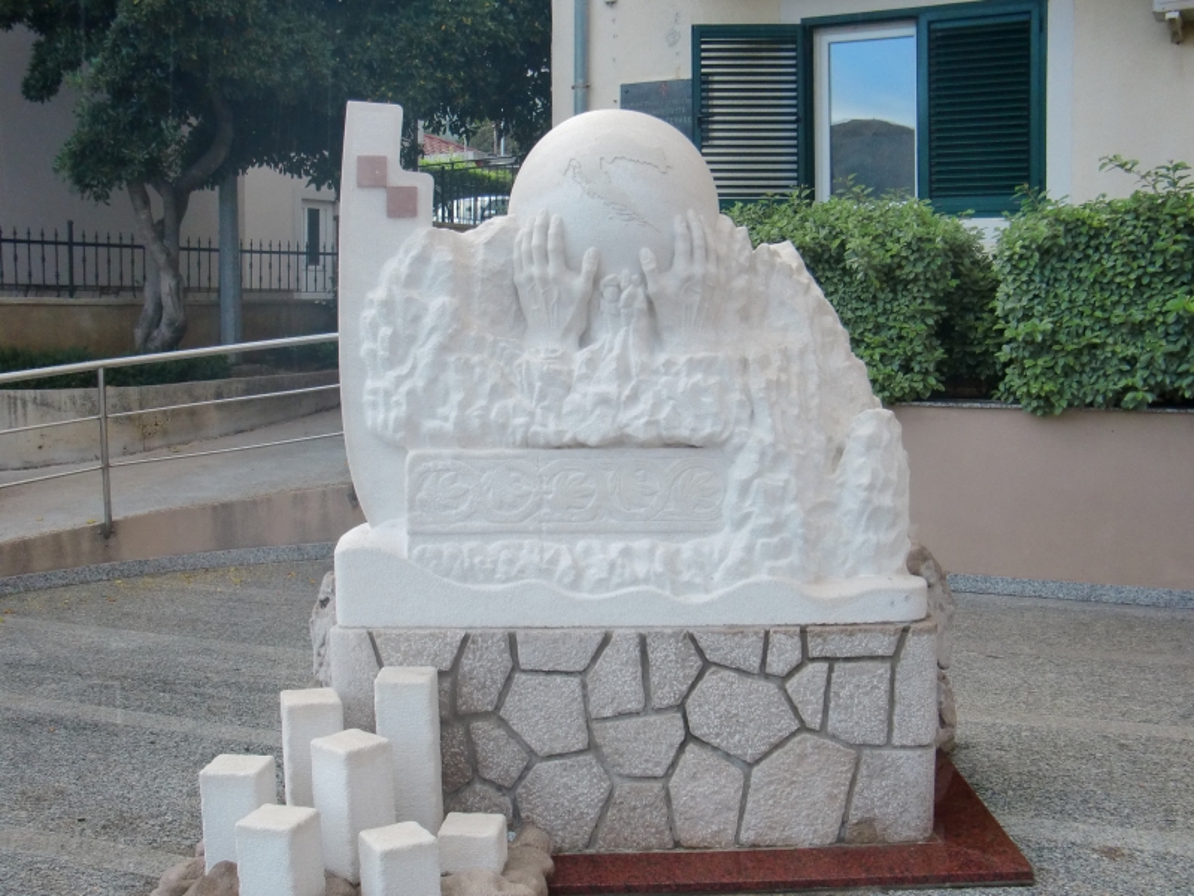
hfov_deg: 49.0
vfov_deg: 37.7
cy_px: 448
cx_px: 597
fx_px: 1311
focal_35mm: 38
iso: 100
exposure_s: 1/60
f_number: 3.9
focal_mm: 6.66
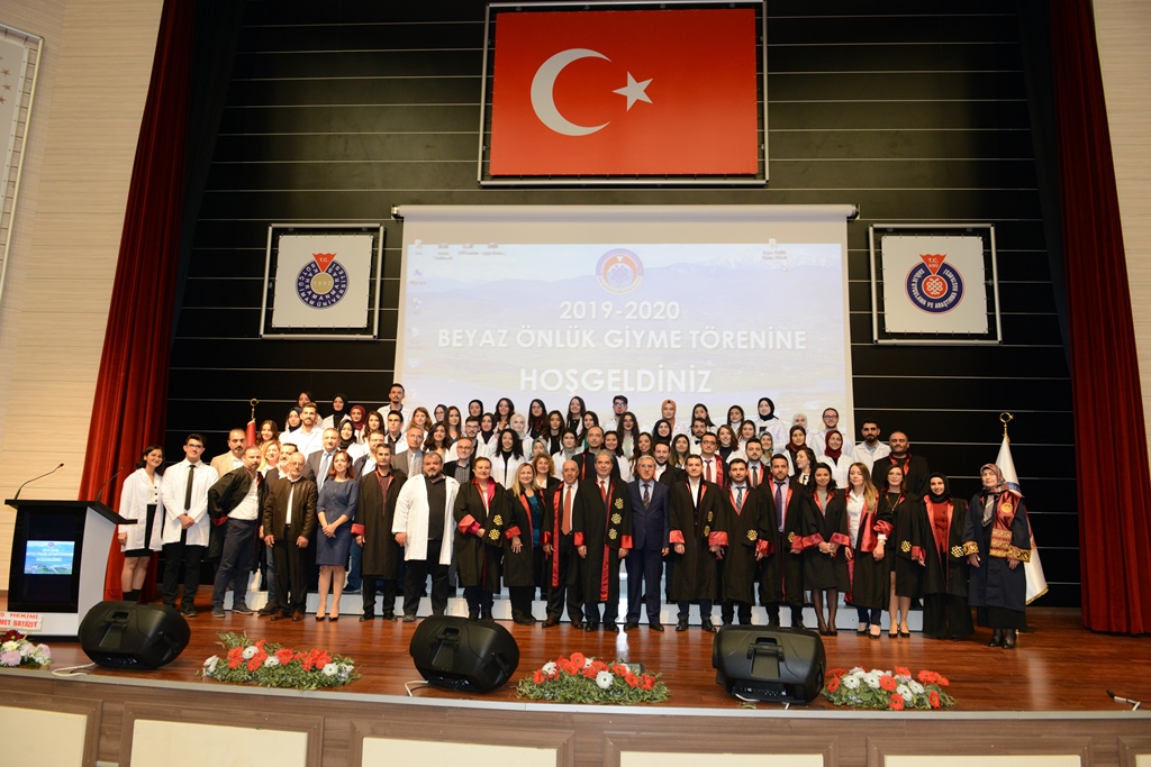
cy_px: 384
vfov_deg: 53.1
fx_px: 767
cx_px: 576
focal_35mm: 24
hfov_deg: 73.7
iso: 1250
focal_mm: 24
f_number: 4
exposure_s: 1/50
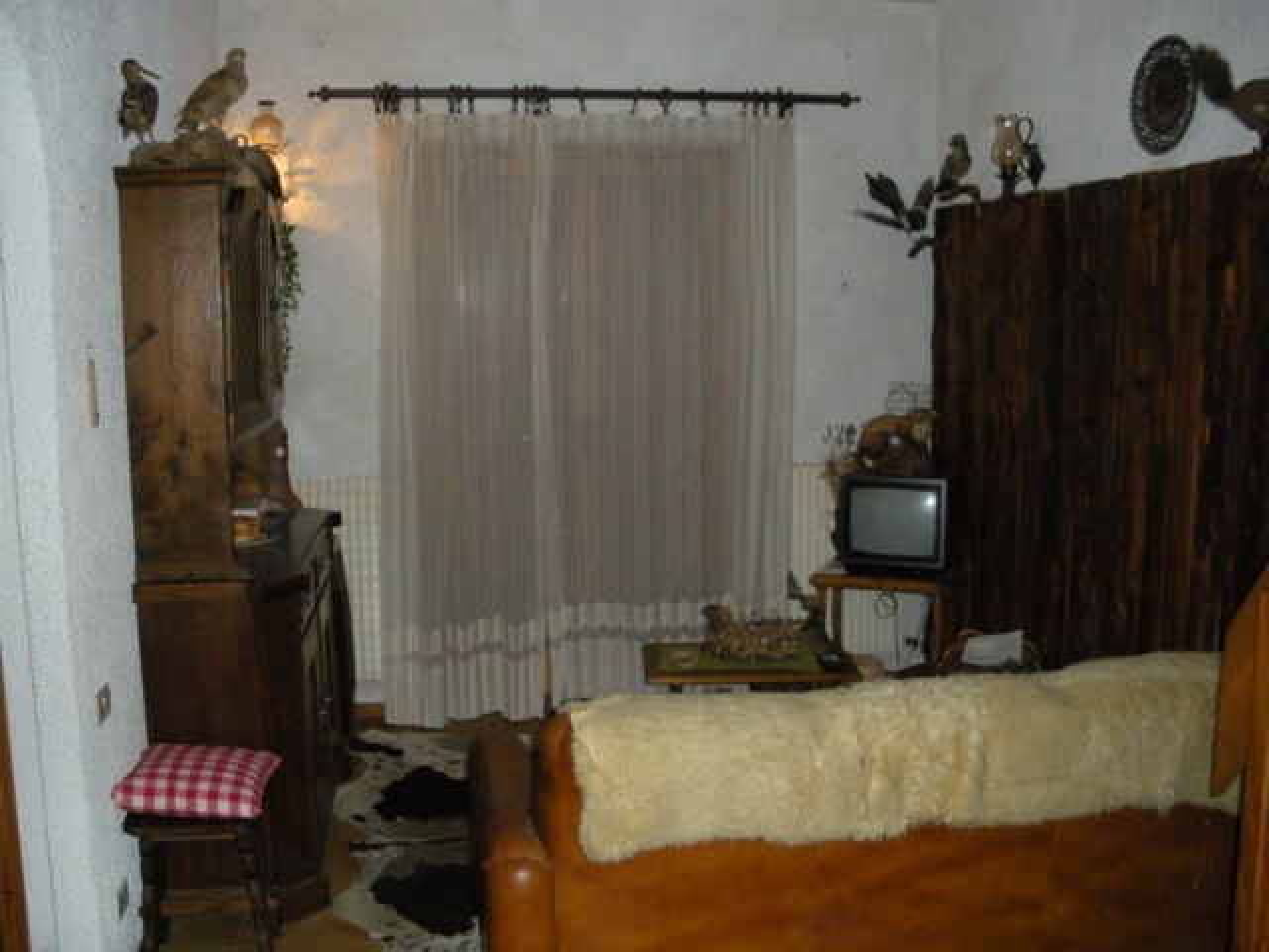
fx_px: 1320
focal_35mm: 36
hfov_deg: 51.4
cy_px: 476
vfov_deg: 39.7
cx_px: 634
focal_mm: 6.3
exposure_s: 1/60
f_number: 3.5
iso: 400
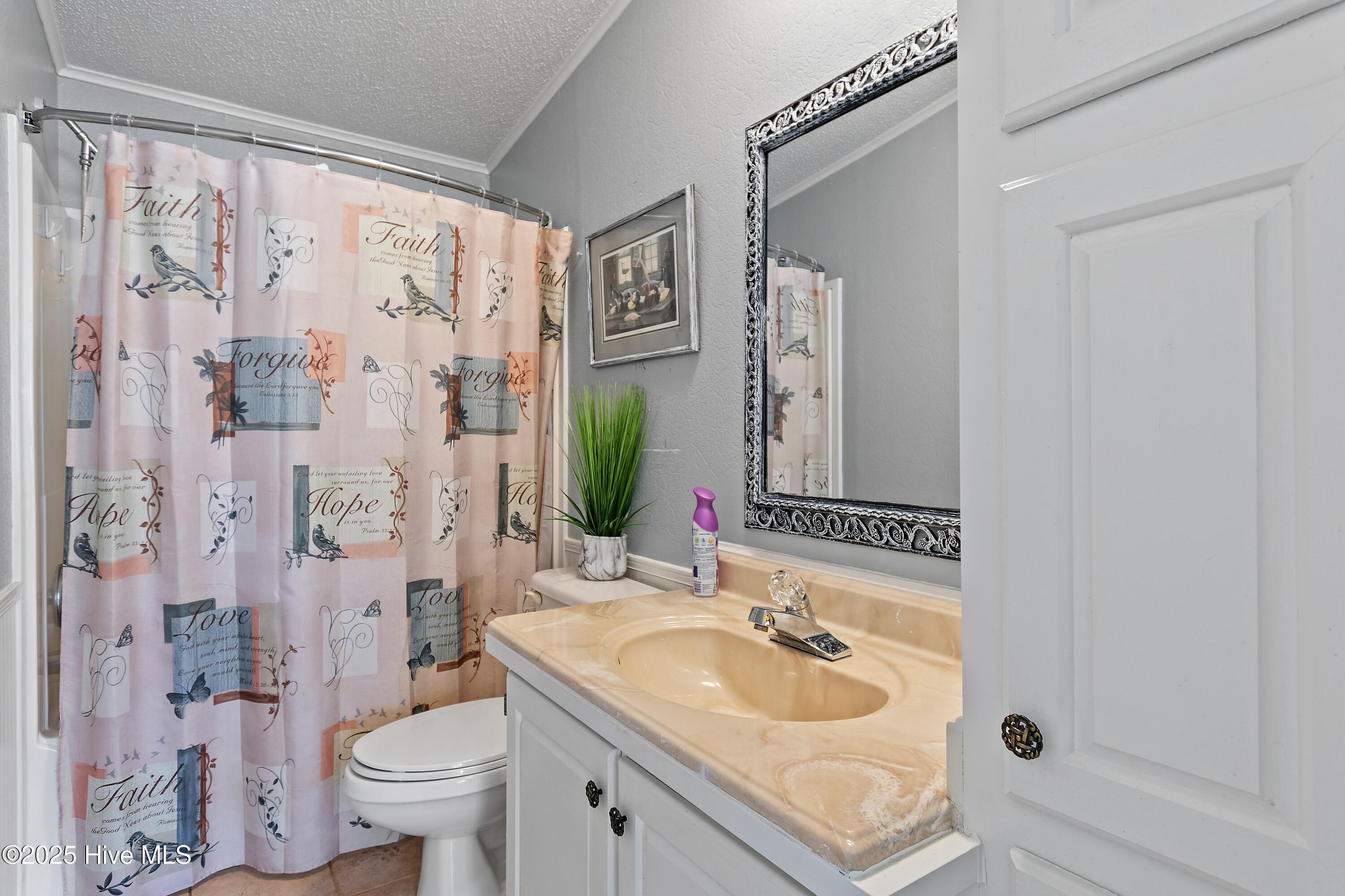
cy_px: 448
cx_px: 672
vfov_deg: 67.4
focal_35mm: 18
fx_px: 672
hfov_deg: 90.0
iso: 100
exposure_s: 1
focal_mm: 12
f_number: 4.8
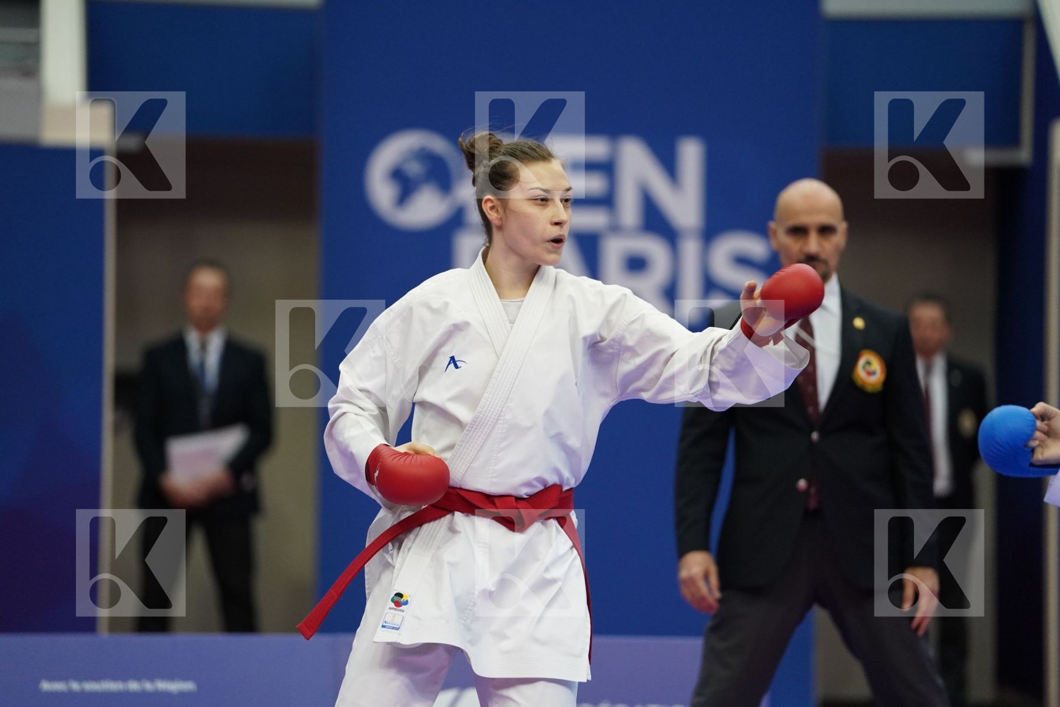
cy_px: 354
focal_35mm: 192
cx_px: 530
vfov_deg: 7.2
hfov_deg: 10.7
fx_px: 5653
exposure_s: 1/1000
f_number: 2.8
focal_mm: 192
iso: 3200
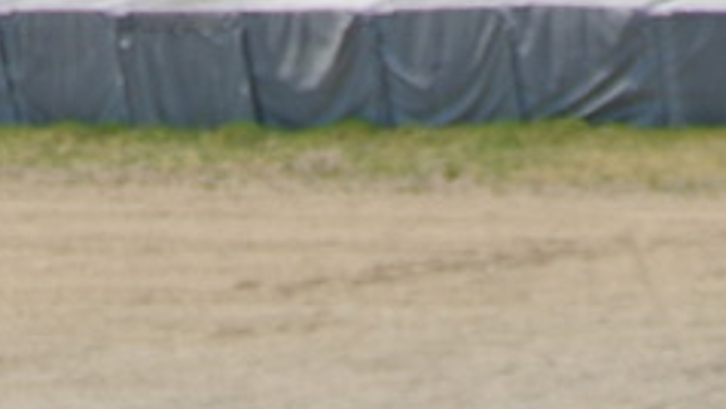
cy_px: 565
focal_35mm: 1693
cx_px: 442
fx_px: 32599
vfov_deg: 0.7
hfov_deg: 1.3
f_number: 8
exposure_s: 1/500
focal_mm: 250
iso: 200
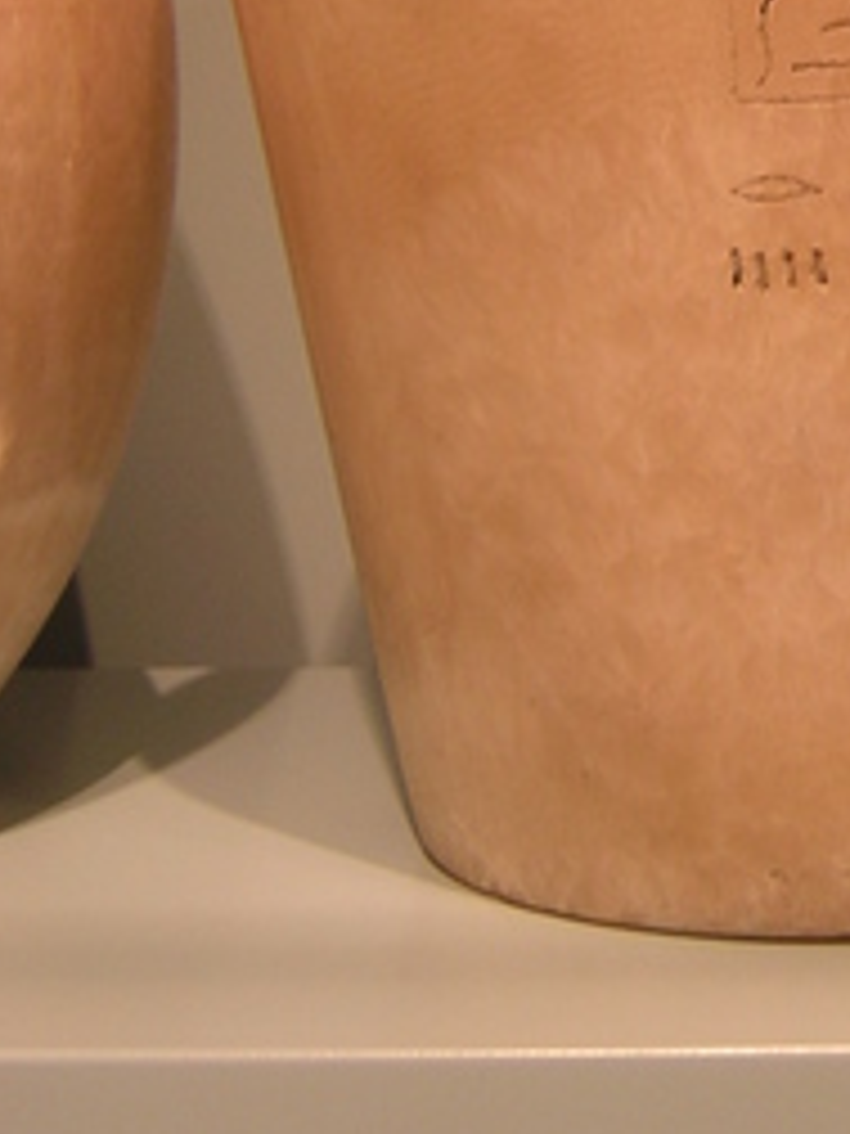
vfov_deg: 20.4
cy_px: -18
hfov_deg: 15.5
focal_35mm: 93
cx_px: 906
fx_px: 3045
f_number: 2.7
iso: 100
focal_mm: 5.2
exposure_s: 1/7.3
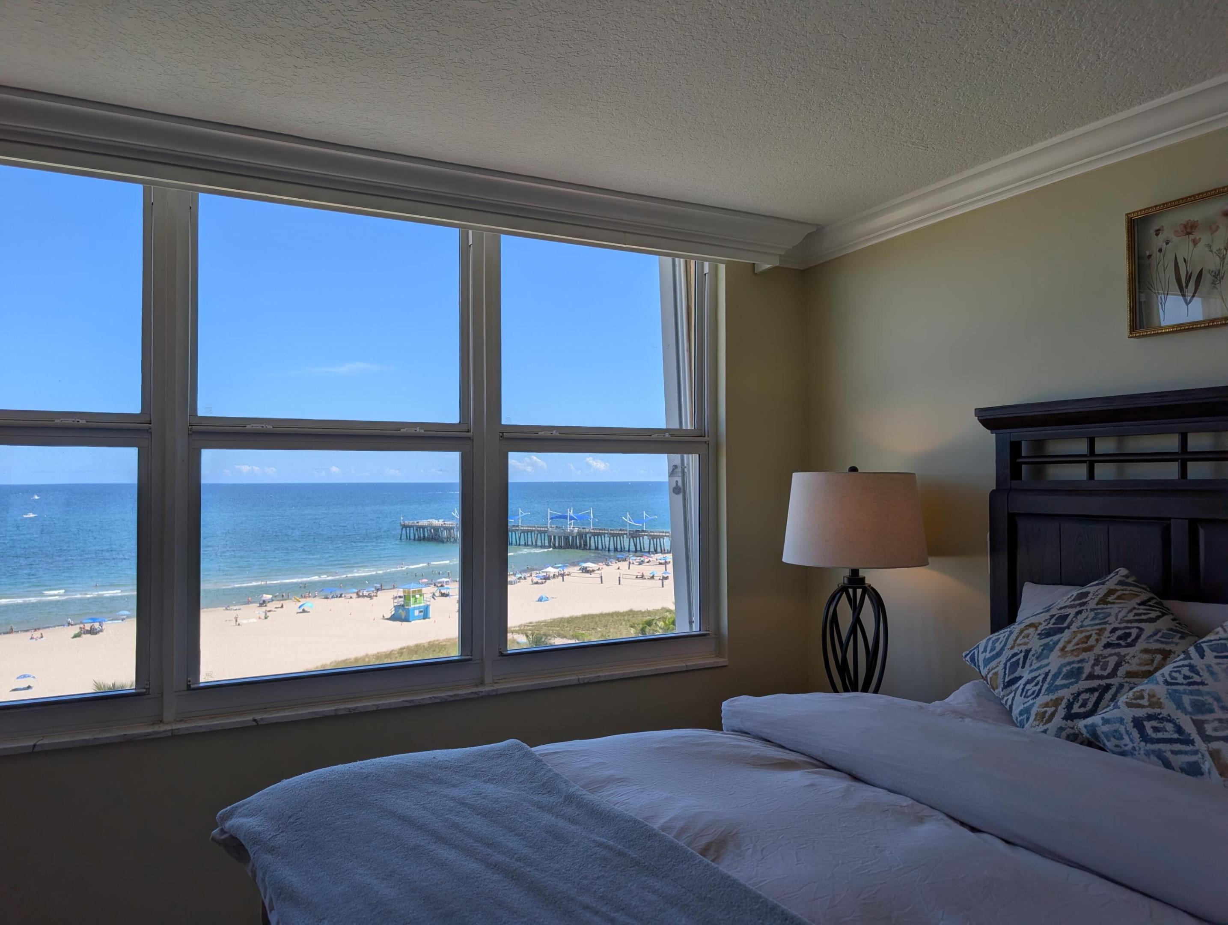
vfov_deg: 56.9
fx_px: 853
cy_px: 462
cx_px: 614
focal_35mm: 24
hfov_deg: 71.5
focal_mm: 6.9
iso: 23
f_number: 1.68
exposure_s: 1/420
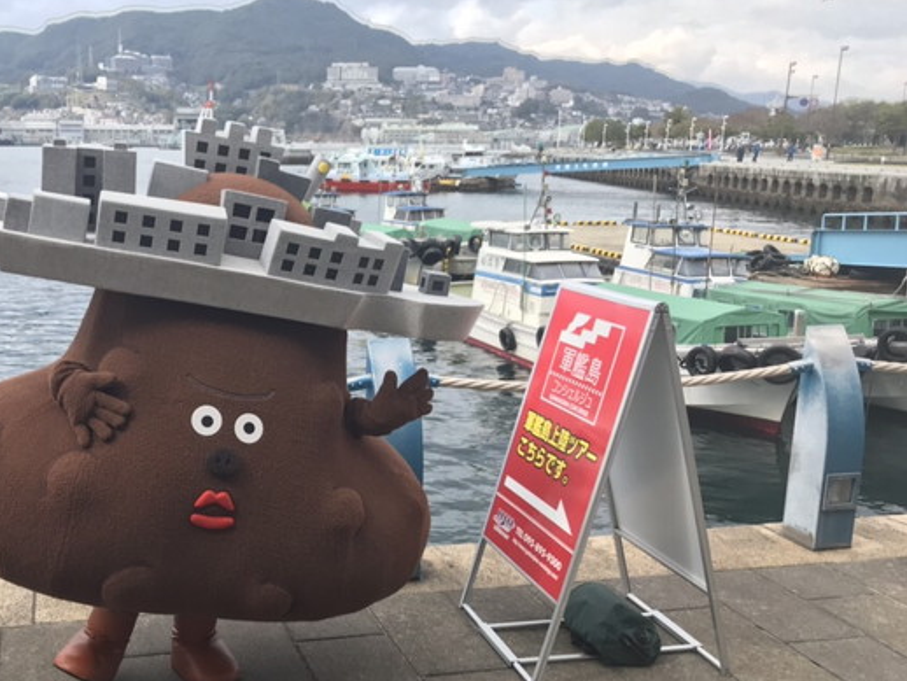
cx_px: 266
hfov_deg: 45.7
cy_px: 384
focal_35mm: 40
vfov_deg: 35.9
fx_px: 1049
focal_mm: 3.99
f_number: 1.8
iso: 20
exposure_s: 1/660
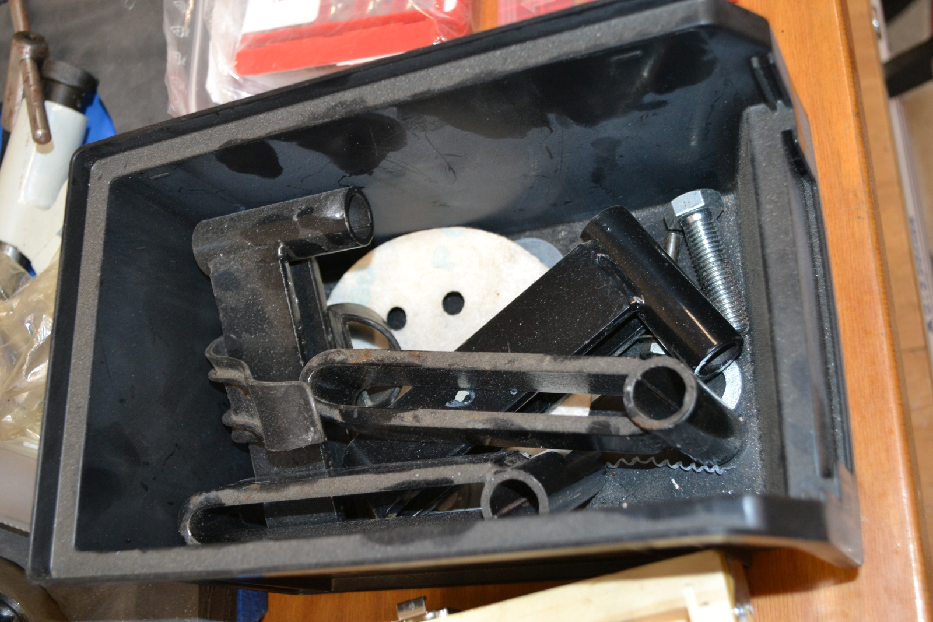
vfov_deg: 31.9
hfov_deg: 46.4
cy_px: 311
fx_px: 1089
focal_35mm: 42
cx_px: 466
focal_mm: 28
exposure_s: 1/60
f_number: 4.5
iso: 720
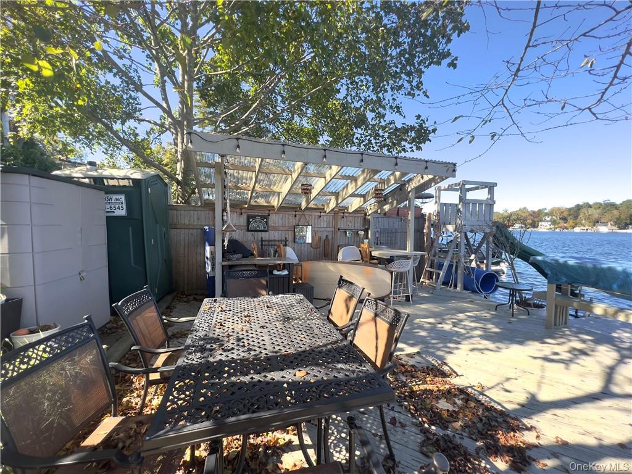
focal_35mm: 13
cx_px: 316
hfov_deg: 106.2
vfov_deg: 89.9
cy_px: 237
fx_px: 237
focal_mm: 1.57
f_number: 1.8
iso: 32
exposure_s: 1/304
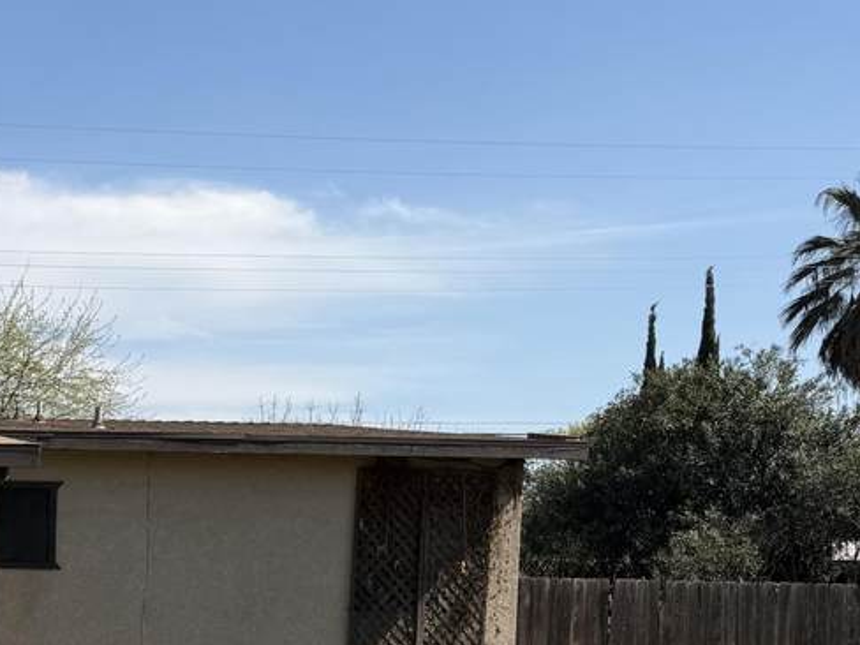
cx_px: -266
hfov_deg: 26.1
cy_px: 631
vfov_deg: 22.5
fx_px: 1565
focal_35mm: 63
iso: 80
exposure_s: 1/5319
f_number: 1.78
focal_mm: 6.76
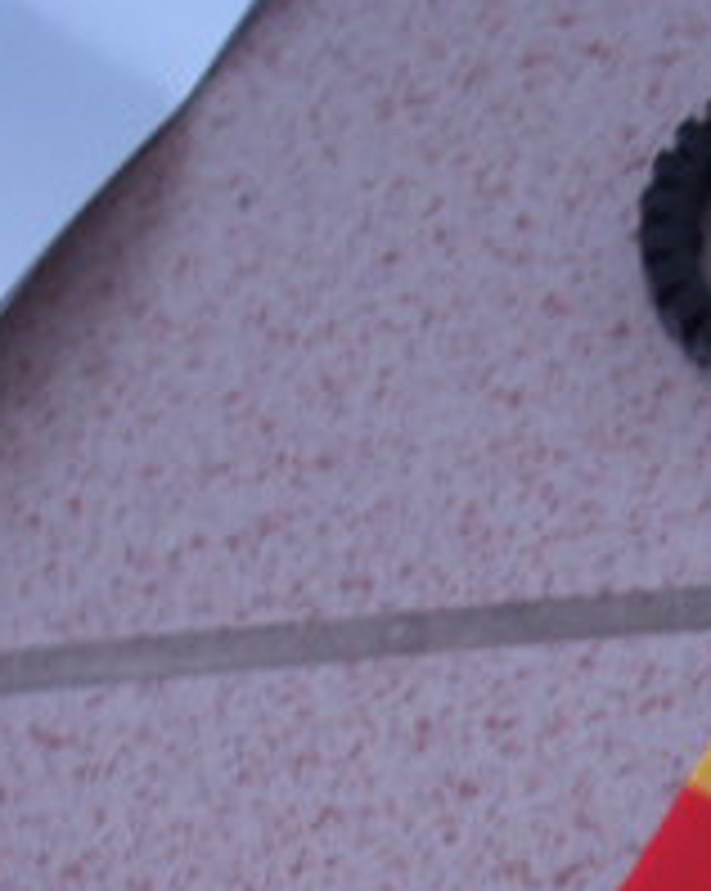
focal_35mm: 120
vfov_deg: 15.6
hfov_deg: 12.7
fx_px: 3161
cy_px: 1004
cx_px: 662
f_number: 3.3
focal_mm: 6.3
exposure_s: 1/10
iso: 100
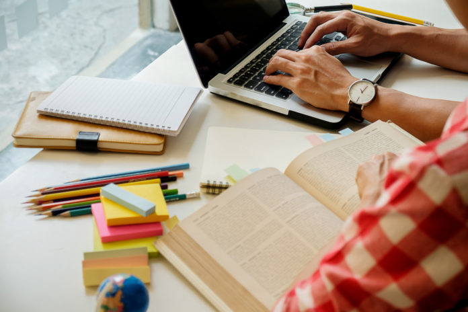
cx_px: 234
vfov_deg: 21.2
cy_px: 156
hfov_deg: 31.4
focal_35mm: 64
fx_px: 832
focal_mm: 42.5
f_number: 5
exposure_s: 1/125
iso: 640
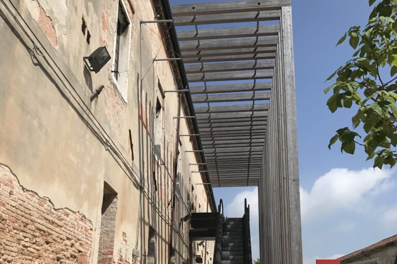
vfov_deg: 32.9
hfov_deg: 49.6
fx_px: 430
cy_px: 224
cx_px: 199
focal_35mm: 39
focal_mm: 3.99
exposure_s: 1/4000
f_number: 1.8
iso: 20
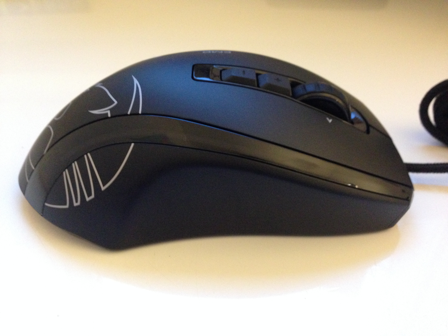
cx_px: 224
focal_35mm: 33
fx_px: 427
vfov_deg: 42.9
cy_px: 168
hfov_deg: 55.4
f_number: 2.4
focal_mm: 4.12
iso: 500
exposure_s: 1/15
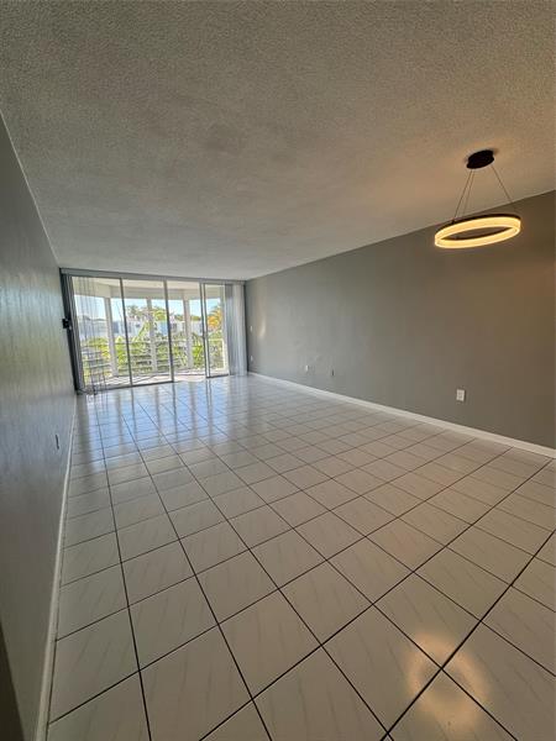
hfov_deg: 85.7
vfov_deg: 102.1
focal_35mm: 14
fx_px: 300
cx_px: 278
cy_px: 370
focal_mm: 2.22
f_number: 2.2
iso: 40
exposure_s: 1/131
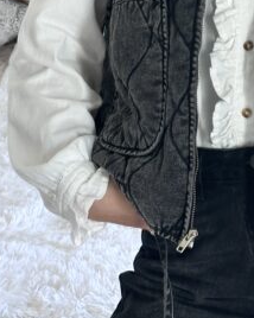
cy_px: -110
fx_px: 1317
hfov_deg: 10.9
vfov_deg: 13.2
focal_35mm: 140
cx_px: 250
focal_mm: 6.86
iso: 100
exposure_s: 1/60
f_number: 1.78
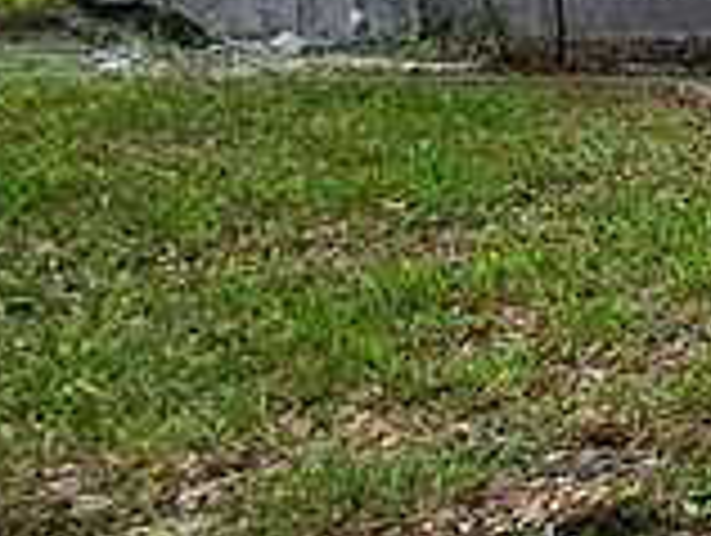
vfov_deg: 16.8
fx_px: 1728
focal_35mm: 84
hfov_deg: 11.8
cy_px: -108
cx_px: 2092
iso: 50
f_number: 2.2
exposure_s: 1/227
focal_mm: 2.2
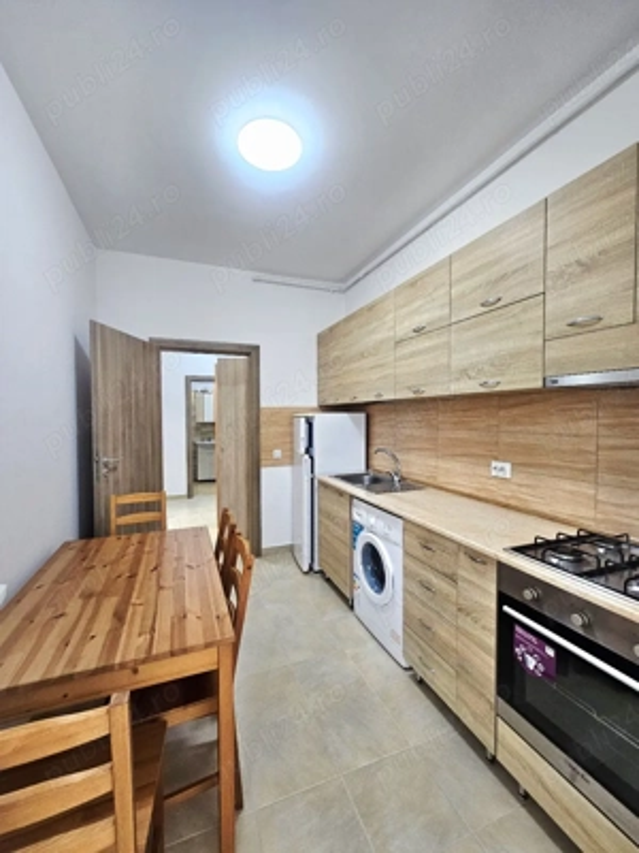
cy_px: 426
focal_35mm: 13
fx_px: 320
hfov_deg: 89.9
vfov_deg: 106.2
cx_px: 320
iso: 160
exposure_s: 1/50.3
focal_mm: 2.2
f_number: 2.2
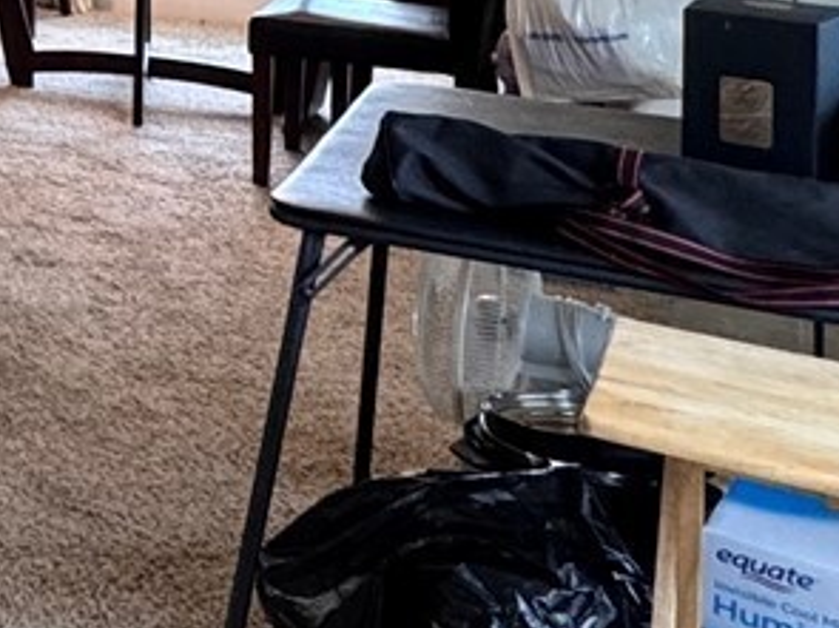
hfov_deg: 17.6
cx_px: -867
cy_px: -278
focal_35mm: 76
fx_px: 1841
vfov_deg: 17.6
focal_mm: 2.22
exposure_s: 1/60
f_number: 2.2
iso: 200
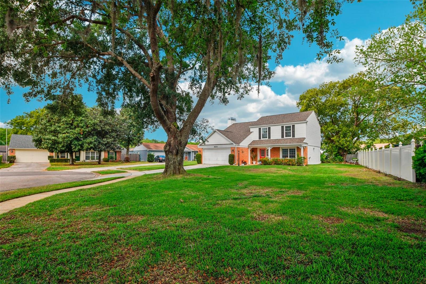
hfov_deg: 86.9
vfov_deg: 64.5
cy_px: 142
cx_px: 213
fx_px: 225
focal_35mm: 19
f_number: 8
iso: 400
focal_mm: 19
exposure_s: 1/400
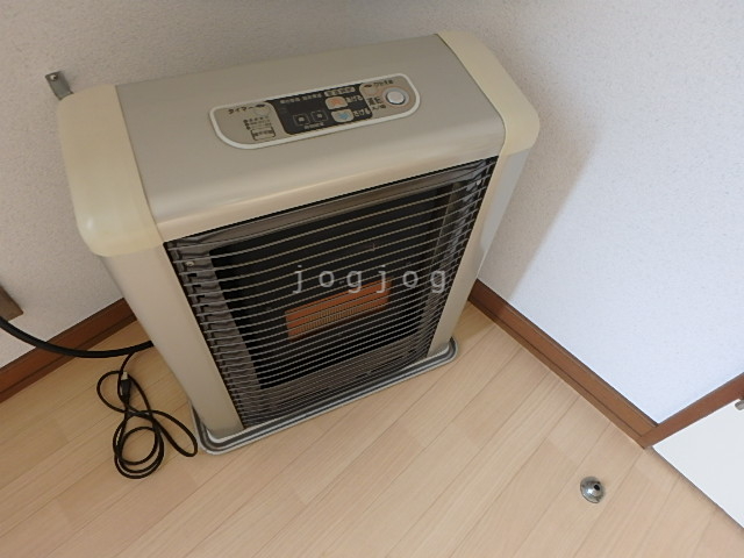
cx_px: 372
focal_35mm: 21
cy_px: 279
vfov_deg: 63.4
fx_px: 451
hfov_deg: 79.0
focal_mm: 3.7
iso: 200
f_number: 3.5
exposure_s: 1/50
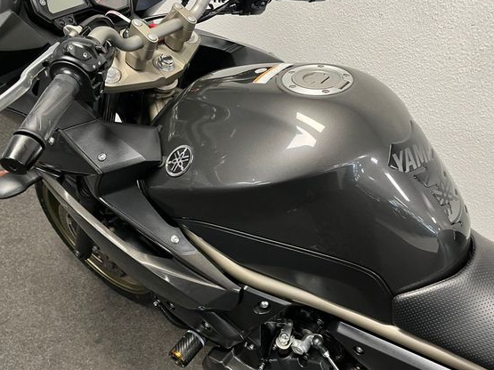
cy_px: 188
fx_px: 428
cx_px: 273
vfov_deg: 46.8
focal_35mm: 30
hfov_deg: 59.8
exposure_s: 1/50
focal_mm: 5.1
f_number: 1.6
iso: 160
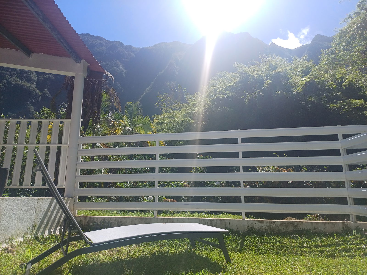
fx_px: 265
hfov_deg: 69.4
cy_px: 138
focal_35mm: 25
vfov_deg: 54.9
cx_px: 184
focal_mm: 4.65
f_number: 1.8
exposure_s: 1/1178
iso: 50
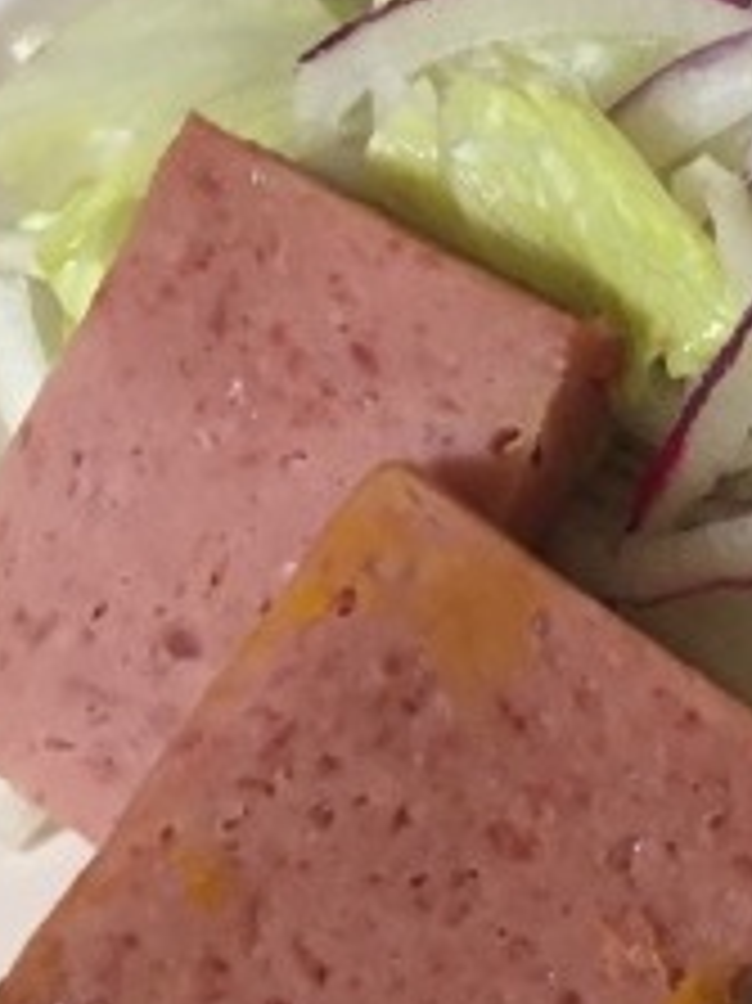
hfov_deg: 18.0
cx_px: 874
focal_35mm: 78
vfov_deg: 24.4
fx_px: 2261
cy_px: 113
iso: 200
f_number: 2.2
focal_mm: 4.15
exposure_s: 1/30
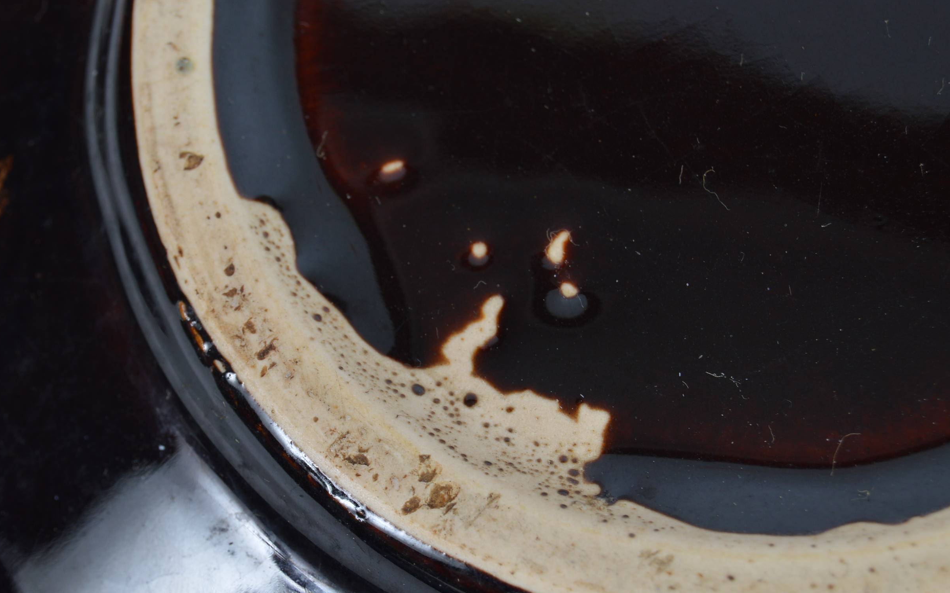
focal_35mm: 105
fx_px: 2709
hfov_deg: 19.9
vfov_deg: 12.5
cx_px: 385
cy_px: 285
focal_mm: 55
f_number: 9
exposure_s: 1/80
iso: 100
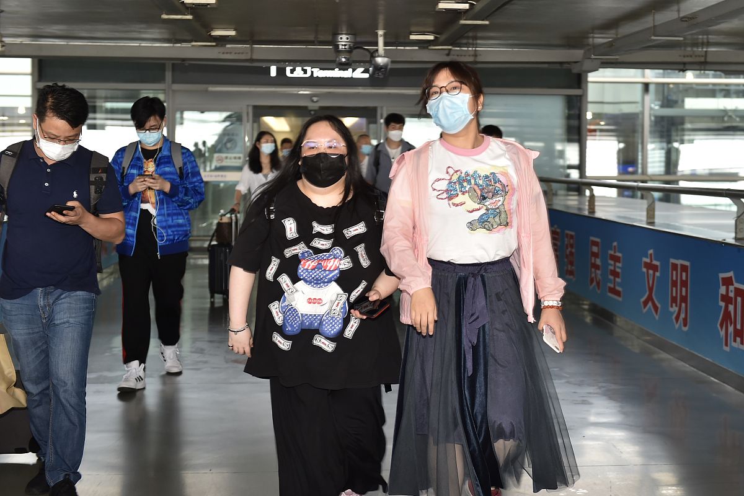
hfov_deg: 38.2
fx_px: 1075
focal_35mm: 52
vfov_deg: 26.0
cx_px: 372
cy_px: 248
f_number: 3.5
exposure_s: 1/60
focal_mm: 52
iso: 800
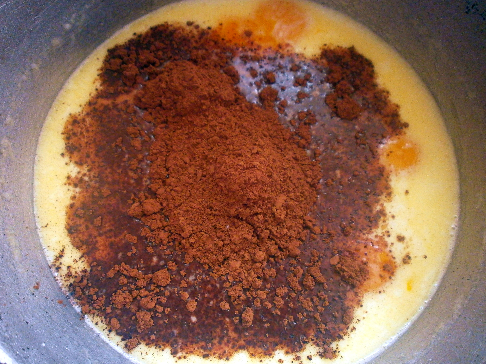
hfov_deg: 65.3
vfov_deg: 51.4
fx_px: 379
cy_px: 182
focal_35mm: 27
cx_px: 243
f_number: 2.9
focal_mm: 4.8
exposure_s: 1/200
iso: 400
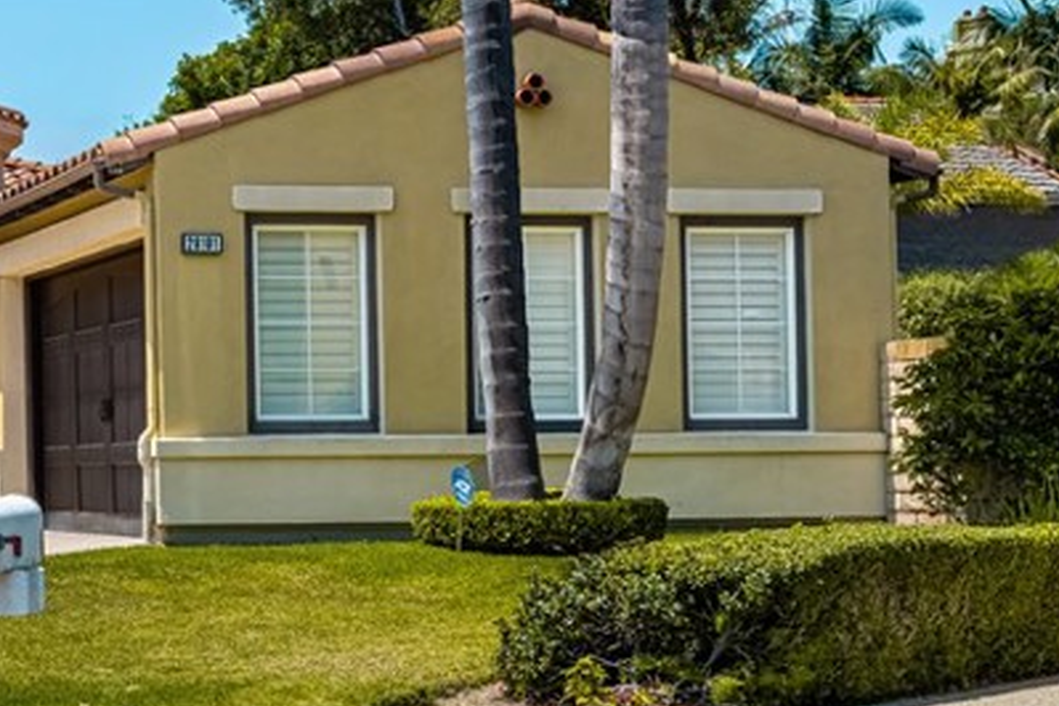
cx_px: -218
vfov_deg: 17.7
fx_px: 2265
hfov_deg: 23.9
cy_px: 334
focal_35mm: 77
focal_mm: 30
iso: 80
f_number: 13
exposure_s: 1/250
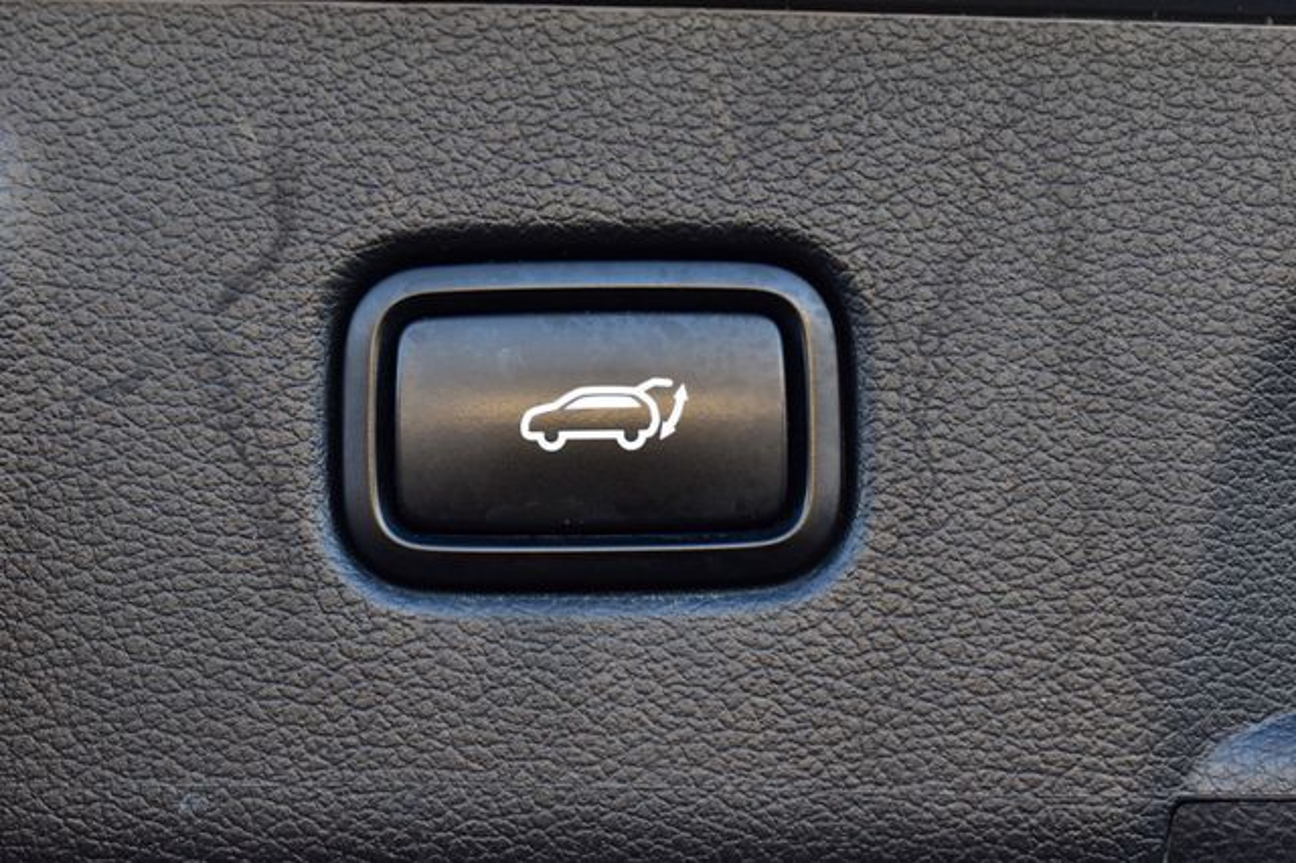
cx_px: 648
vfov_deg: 18.9
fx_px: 2591
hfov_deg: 28.1
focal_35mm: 72
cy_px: 432
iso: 400
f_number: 8
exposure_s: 1/50
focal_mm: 48
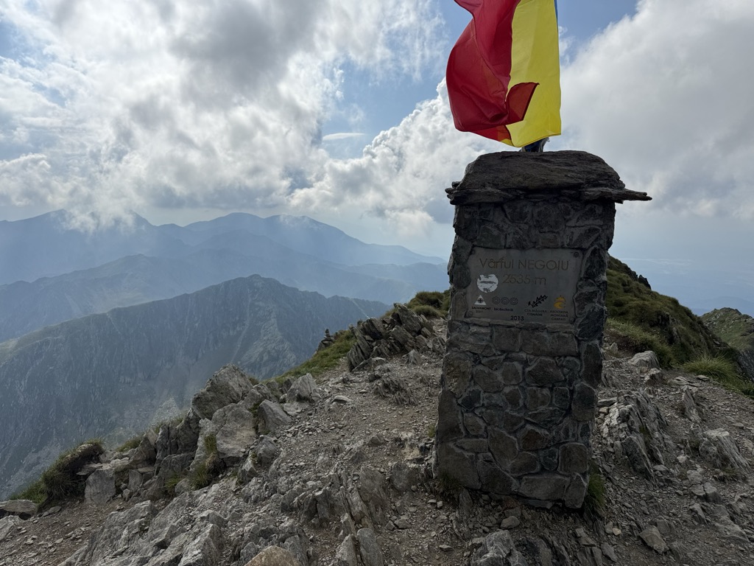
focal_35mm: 24
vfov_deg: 56.8
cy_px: 283
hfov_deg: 71.6
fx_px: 523
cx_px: 377
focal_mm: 6.76
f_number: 1.78
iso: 80
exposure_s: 1/14286
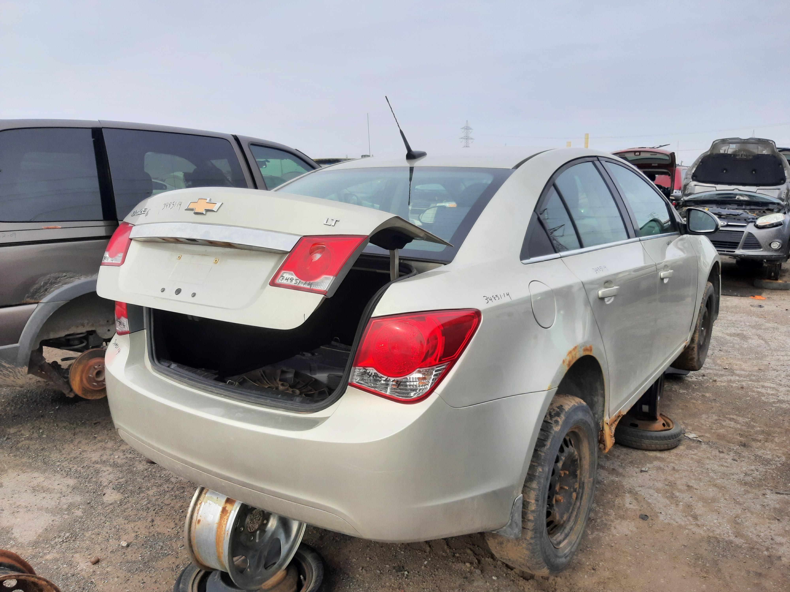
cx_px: 395
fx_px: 593
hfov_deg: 67.3
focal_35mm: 26
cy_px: 296
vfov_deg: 53.1
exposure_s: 1/746
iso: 40
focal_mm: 3.92
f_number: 1.7
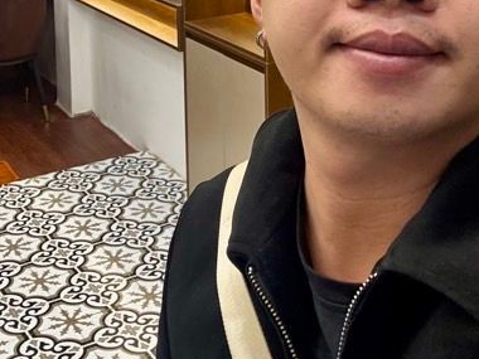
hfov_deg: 31.0
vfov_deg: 21.9
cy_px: -69
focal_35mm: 62
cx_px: 171
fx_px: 858
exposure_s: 1/50
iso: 125
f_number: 1.9
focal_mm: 2.69
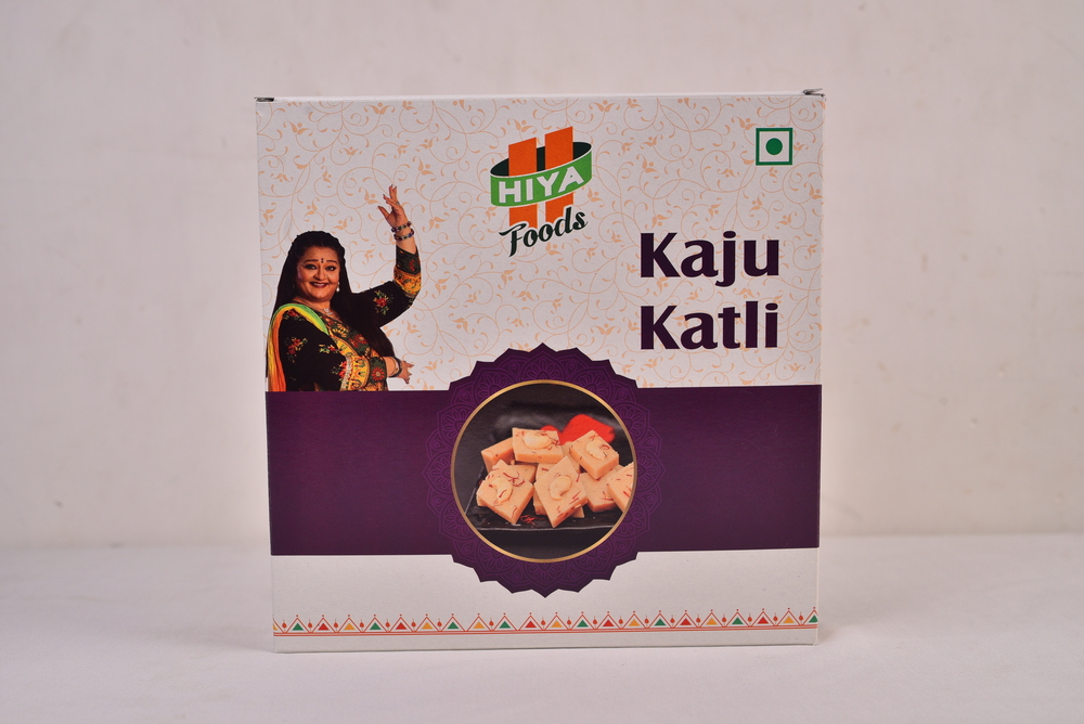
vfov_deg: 27.0
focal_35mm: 50
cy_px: 362
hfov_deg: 39.6
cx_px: 542
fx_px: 1506
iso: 320
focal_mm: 50
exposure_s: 1/125
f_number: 9
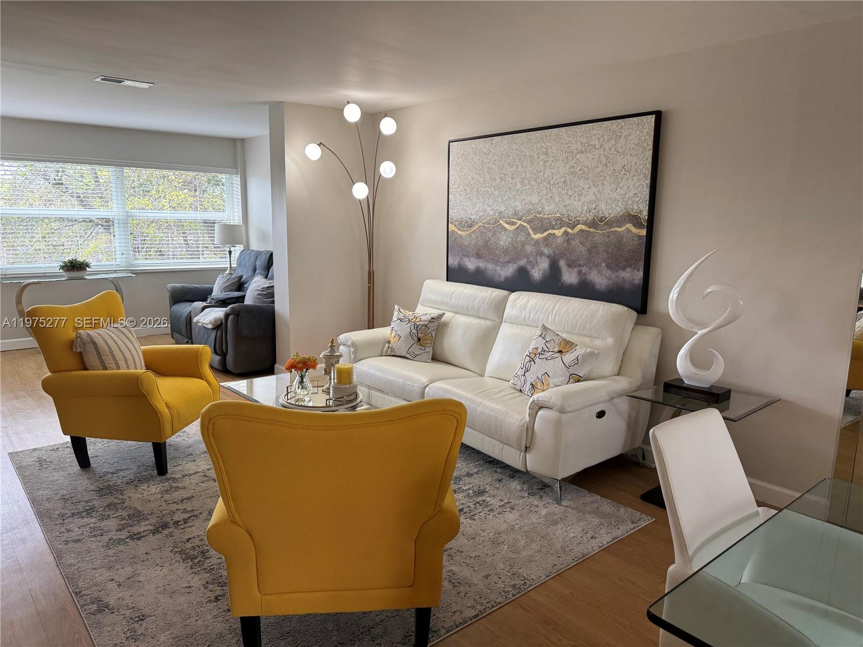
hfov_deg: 71.6
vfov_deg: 56.8
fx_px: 598
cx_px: 432
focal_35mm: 24
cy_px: 324
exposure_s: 1/120
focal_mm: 6.76
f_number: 1.78
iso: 160
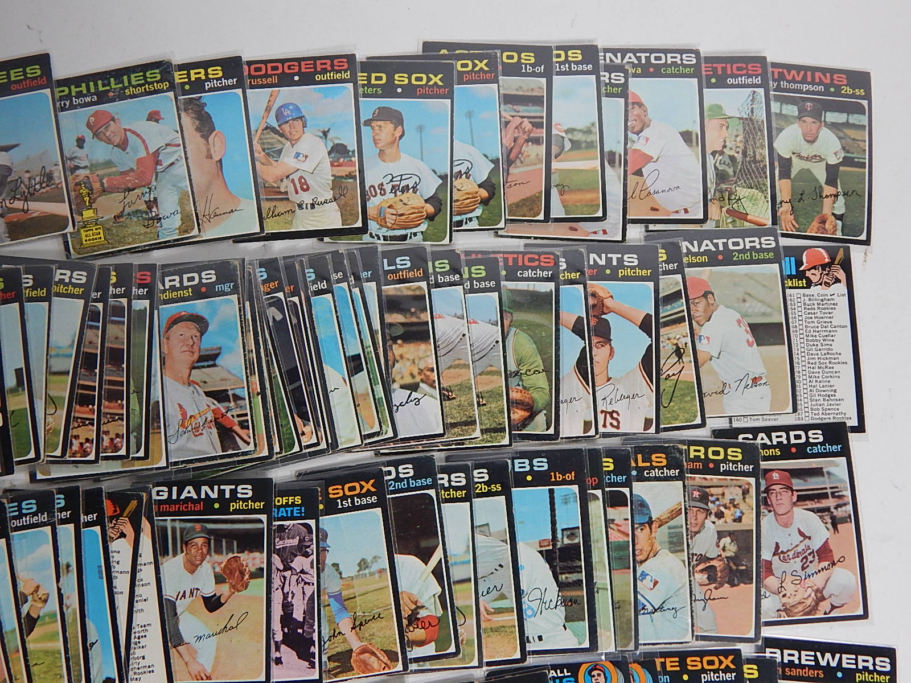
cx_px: 456
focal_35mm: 31
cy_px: 342
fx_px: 816
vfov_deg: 45.4
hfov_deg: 58.4
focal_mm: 5.6
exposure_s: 1/30
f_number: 3.2
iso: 220
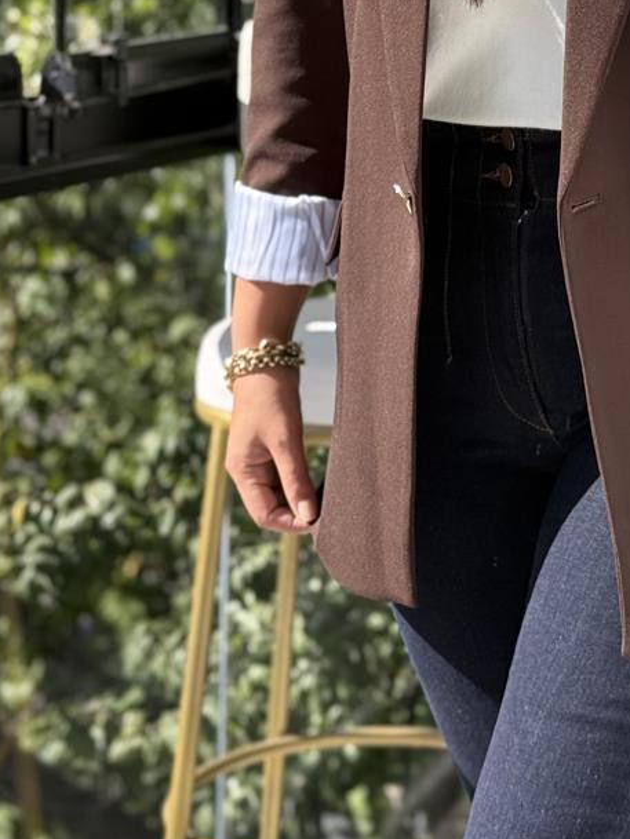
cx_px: 612
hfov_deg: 13.9
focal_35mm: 105
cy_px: 9
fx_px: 2547
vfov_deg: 18.3
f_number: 1.78
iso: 64
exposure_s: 1/675
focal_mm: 6.76
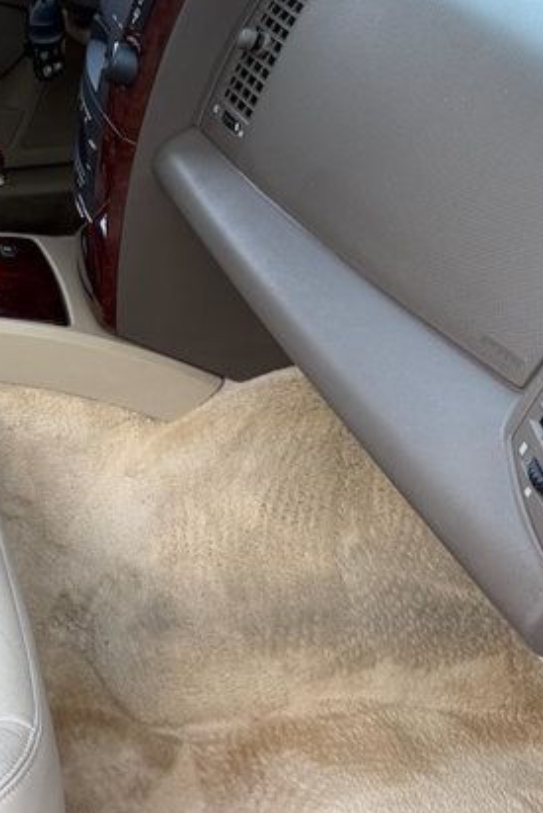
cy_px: 300
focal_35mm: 62
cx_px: -172
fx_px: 1401
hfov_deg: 20.0
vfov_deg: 32.2
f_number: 1.78
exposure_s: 1/121
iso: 64
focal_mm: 6.76
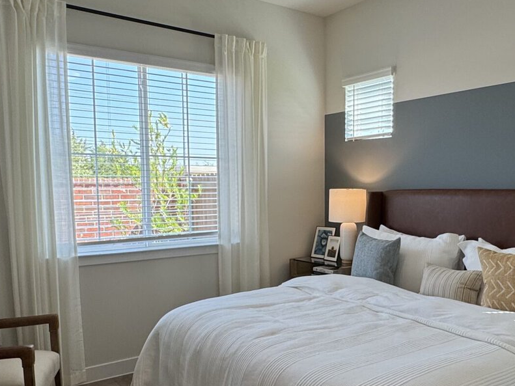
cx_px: 314
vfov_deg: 41.6
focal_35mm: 34
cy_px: 232
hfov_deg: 53.5
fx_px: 506
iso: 50
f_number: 2.2
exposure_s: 1/120
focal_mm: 2.22
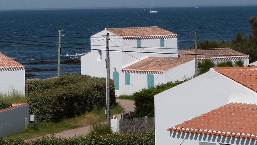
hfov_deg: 10.4
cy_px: 50
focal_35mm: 207
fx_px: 1411
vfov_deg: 5.9
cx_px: 94
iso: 100
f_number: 5.6
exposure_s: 1/1000
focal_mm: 14.5
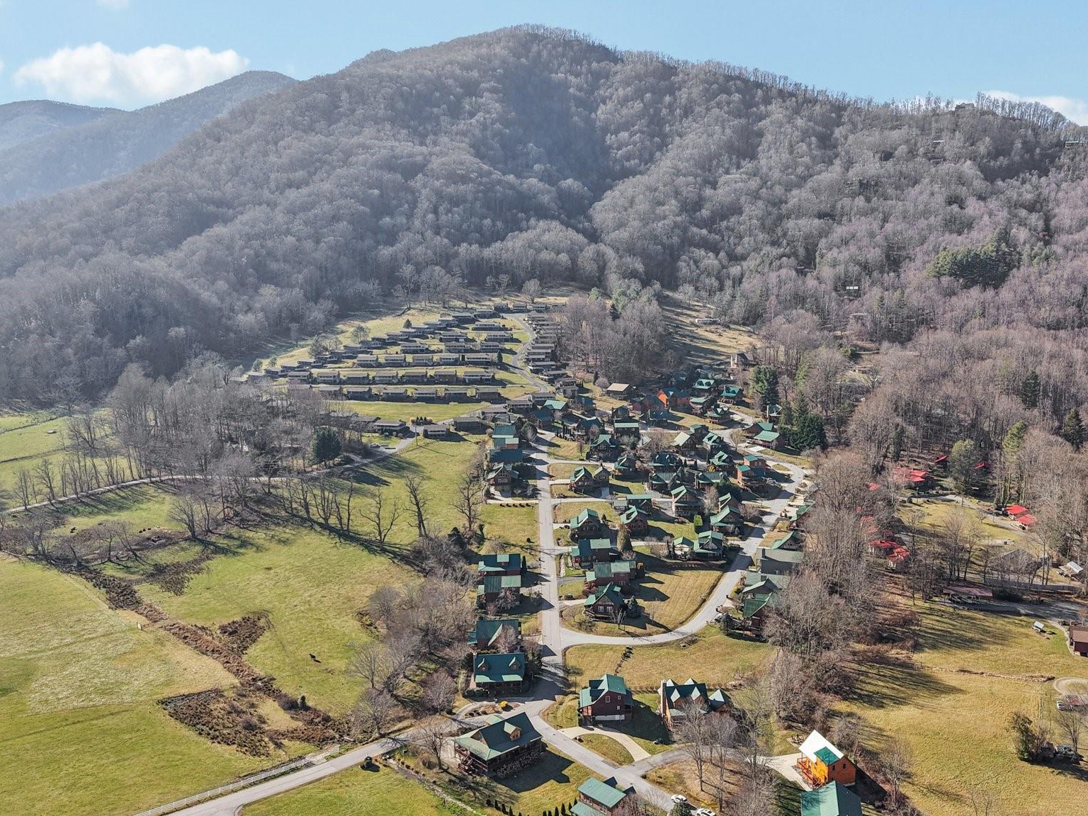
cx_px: 647
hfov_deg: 56.4
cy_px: 464
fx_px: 1006
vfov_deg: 44.1
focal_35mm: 32
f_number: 1.8
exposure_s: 1/2000
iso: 100
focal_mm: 8.7
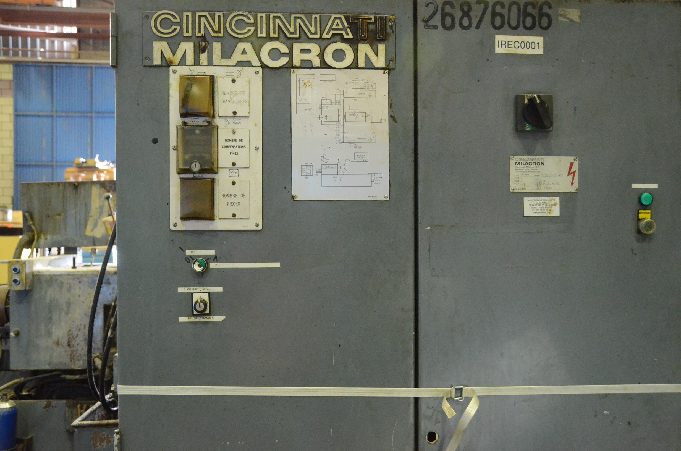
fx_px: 680
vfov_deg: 36.7
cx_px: 340
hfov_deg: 53.2
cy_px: 226
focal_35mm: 36
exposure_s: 1/160
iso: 6400
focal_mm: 24
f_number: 3.8
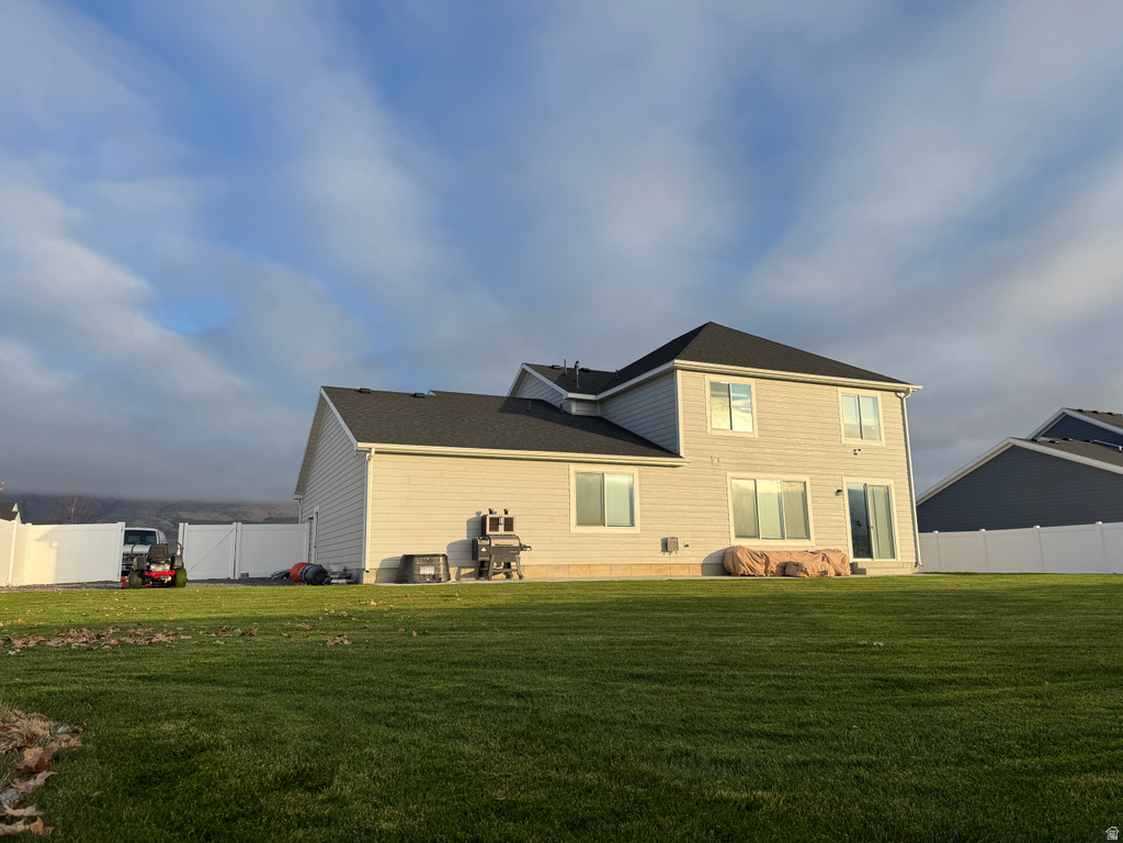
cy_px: 422
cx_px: 562
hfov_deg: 71.6
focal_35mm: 24
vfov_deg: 56.8
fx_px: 779
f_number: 1.78
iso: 80
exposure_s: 1/3096
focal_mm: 6.76
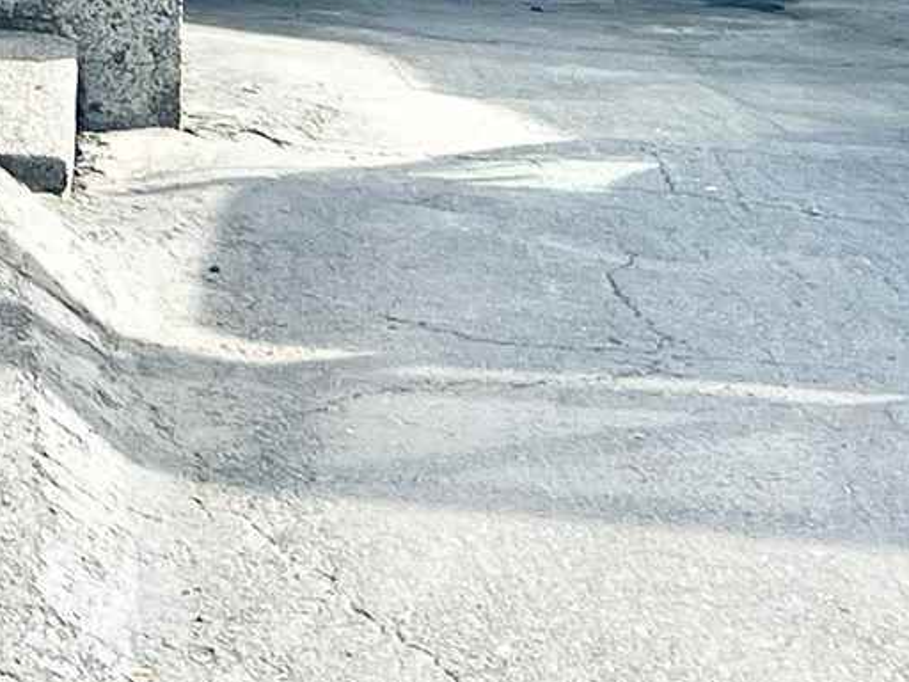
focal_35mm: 156
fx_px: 4096
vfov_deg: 8.6
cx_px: -494
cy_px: -968
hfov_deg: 12.0
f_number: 1.5
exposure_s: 1/2632
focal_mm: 5.7
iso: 50
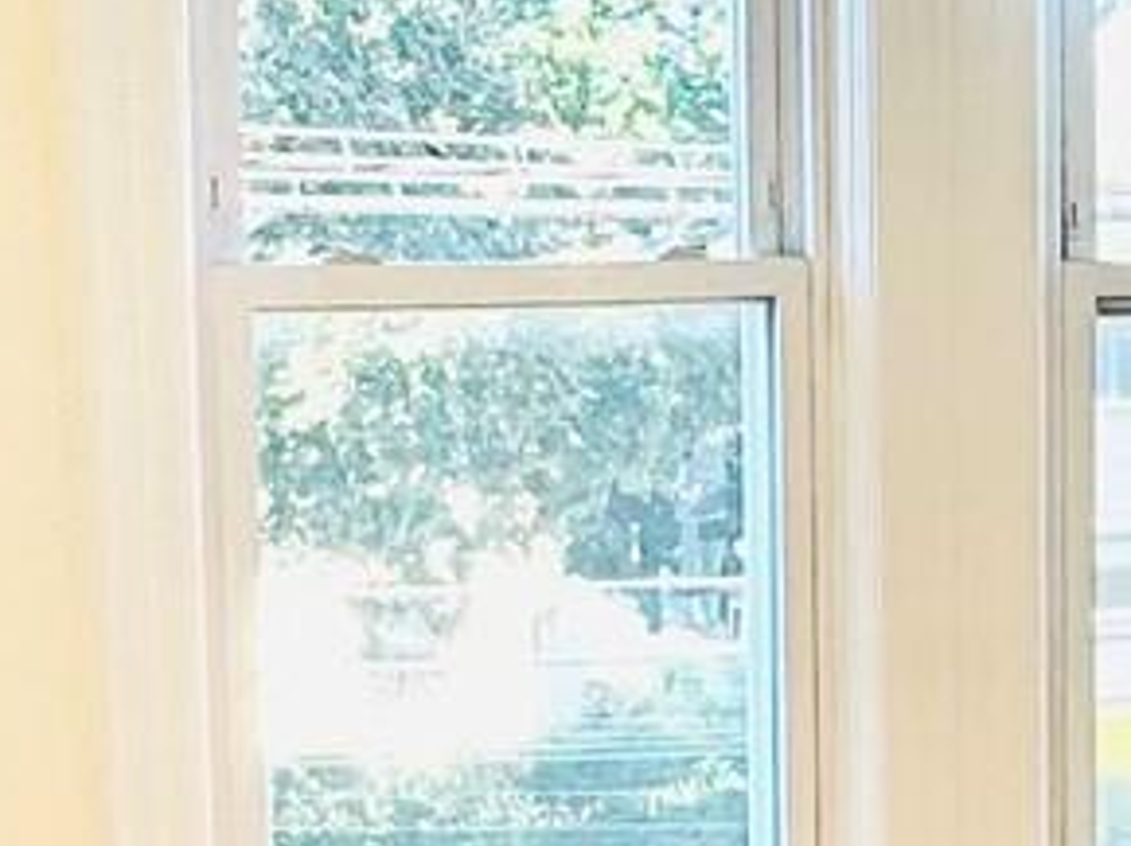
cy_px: 483
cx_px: 1268
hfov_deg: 19.0
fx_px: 3232
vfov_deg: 14.9
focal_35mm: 99
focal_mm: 2.22
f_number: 2.2
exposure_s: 1/149
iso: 40
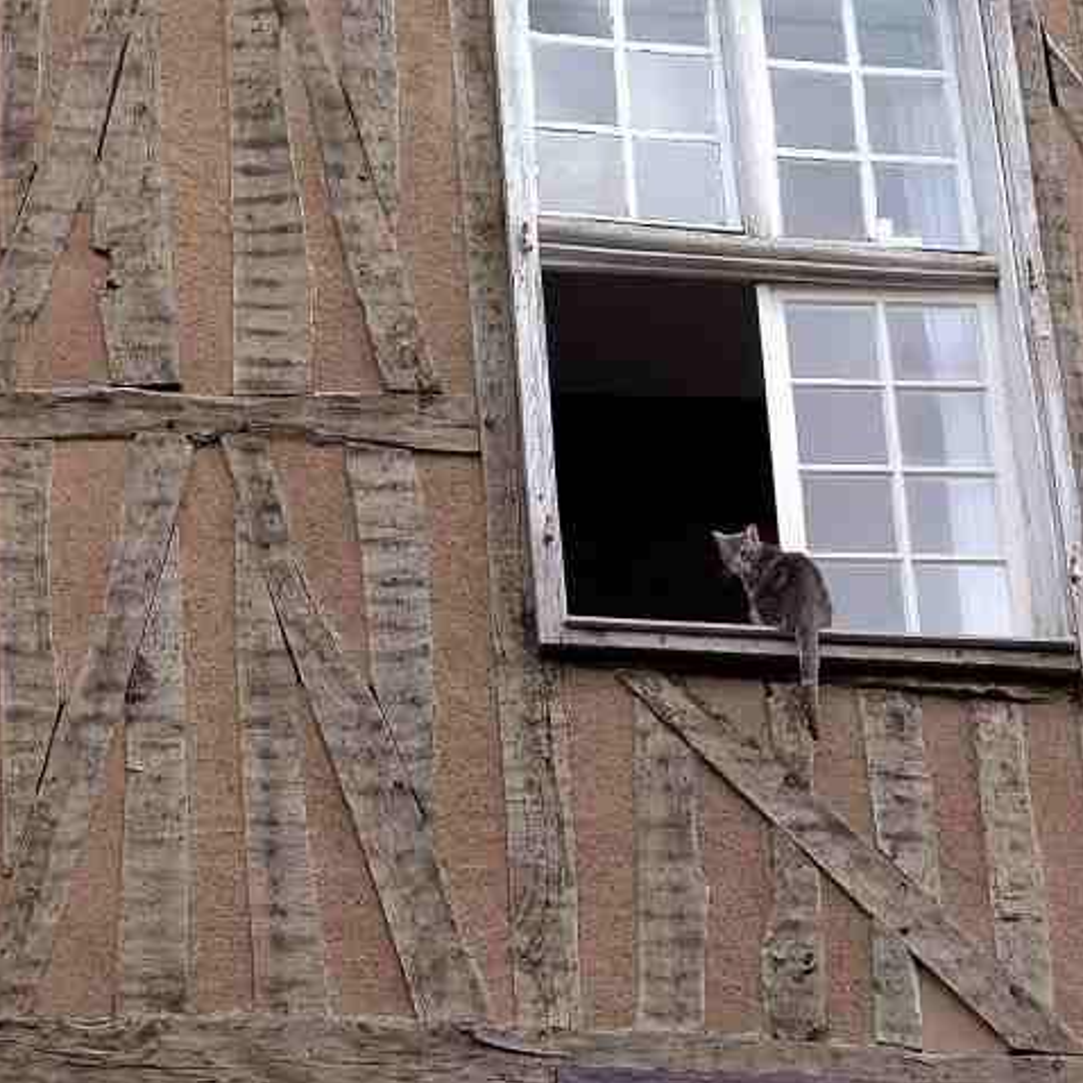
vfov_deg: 10.9
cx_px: 523
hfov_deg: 10.9
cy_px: 542
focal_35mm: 161
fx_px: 5699
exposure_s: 1/84.7
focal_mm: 34.7
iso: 100
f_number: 6.8
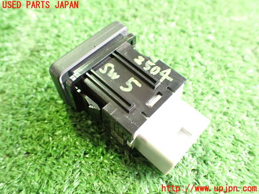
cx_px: 130
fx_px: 224
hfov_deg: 60.0
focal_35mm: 30
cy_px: 97
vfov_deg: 46.8
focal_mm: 5.4
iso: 800
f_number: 2.3
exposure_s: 1/30
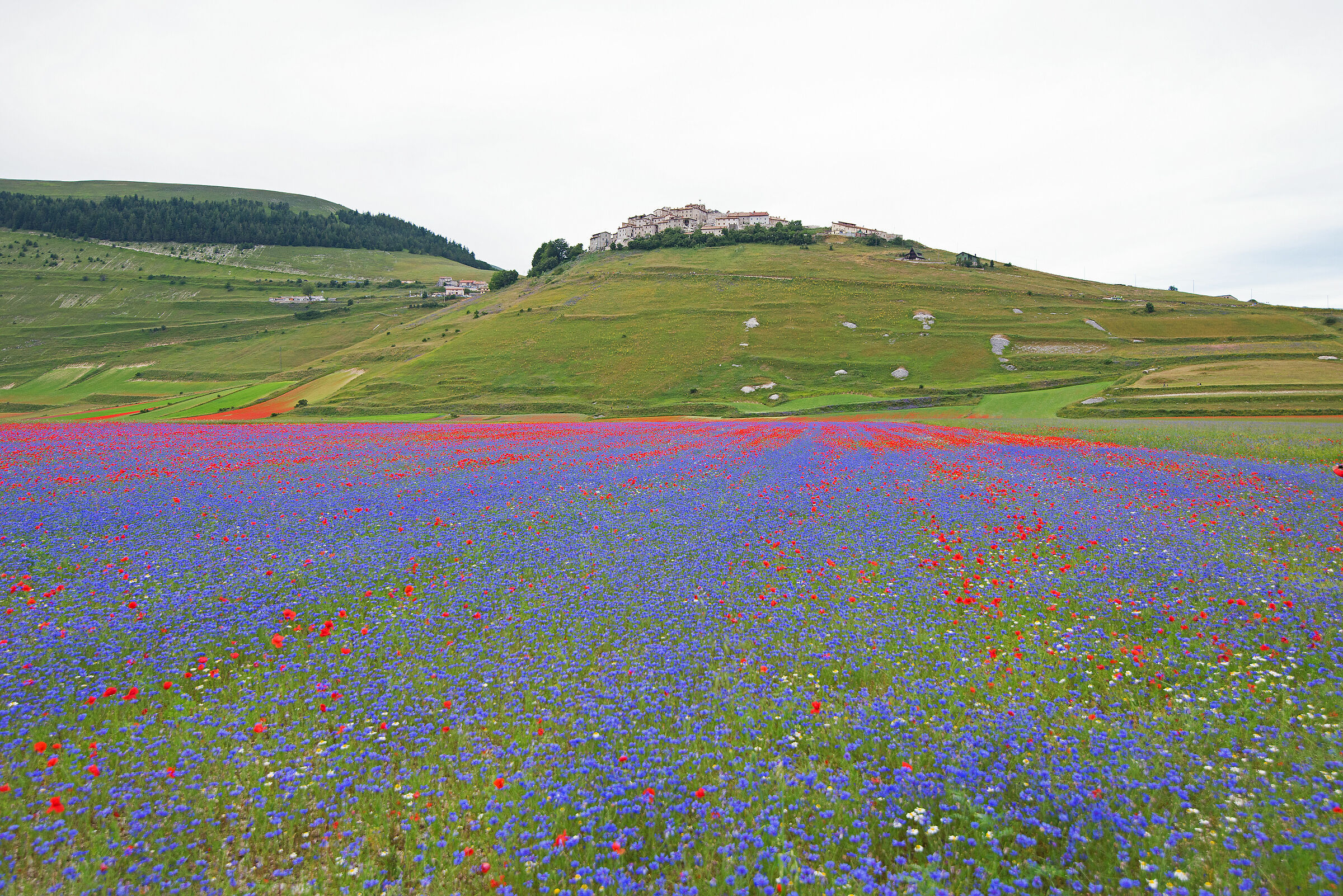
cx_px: 672
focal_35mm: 28
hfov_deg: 65.5
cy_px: 448
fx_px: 1045
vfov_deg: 46.4
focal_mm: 28
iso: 640
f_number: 6.3
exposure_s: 1/1000
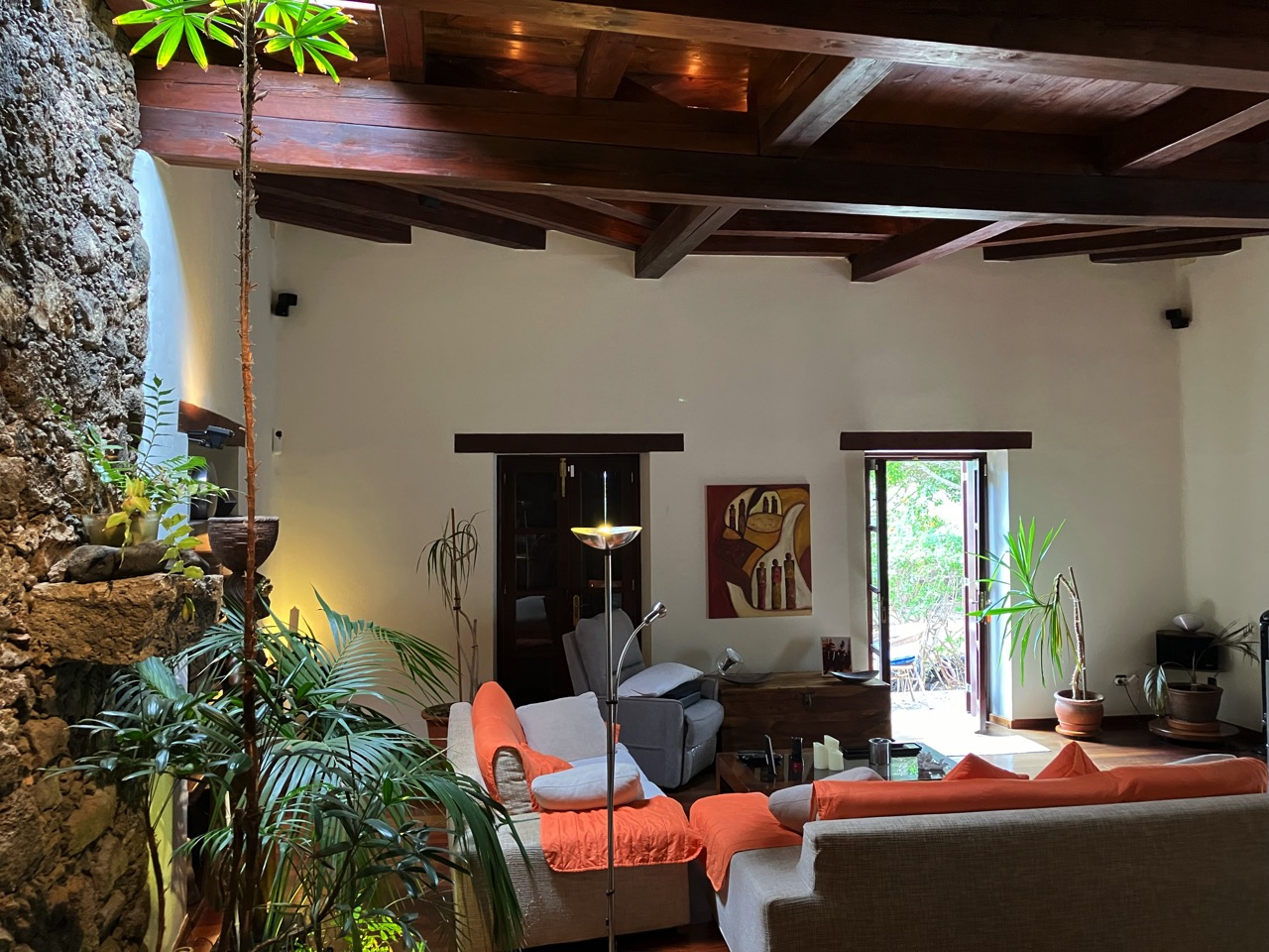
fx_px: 1026
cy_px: 476
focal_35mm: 28
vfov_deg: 49.7
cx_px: 634
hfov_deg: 63.4
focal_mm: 3.99
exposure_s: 1/50
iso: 320
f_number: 1.8
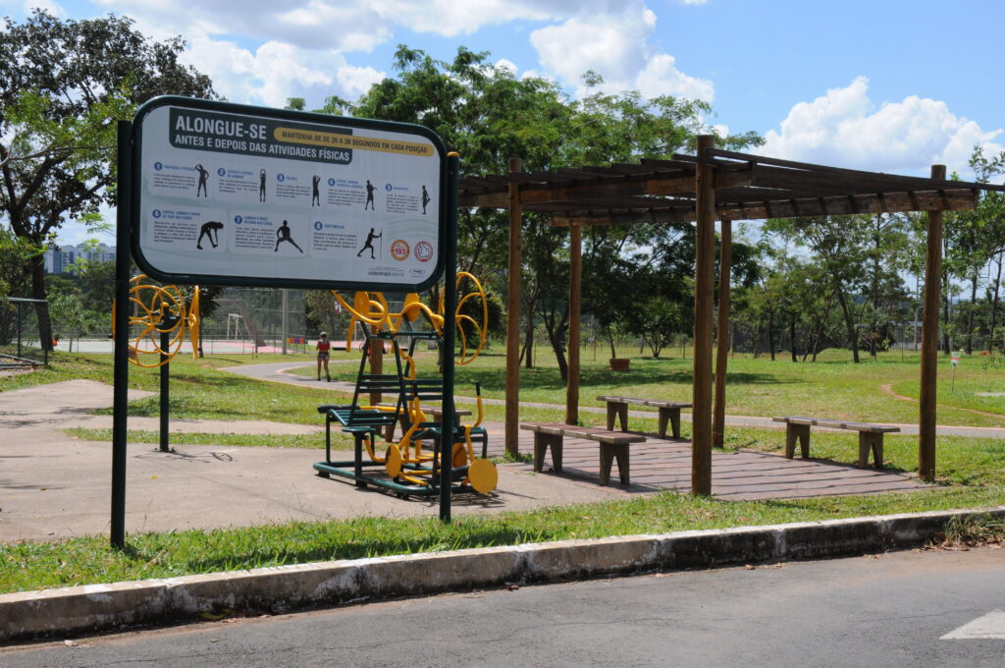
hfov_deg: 41.2
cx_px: 502
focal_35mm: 48
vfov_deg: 28.0
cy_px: 334
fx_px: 1338
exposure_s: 1/400
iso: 500
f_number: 13
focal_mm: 32
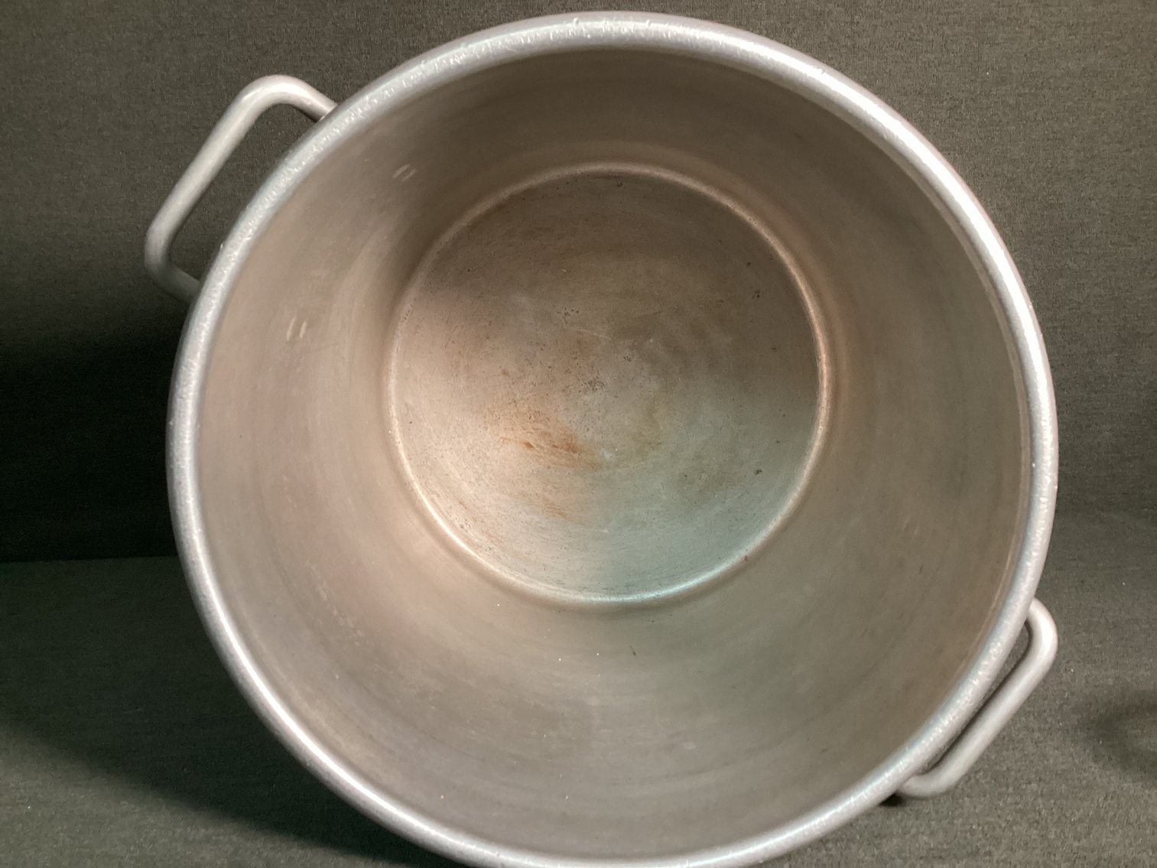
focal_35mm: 31
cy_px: 434
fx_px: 1036
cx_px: 578
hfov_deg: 58.3
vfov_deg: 45.4
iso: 400
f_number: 2.4
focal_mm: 3.3
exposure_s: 1/60
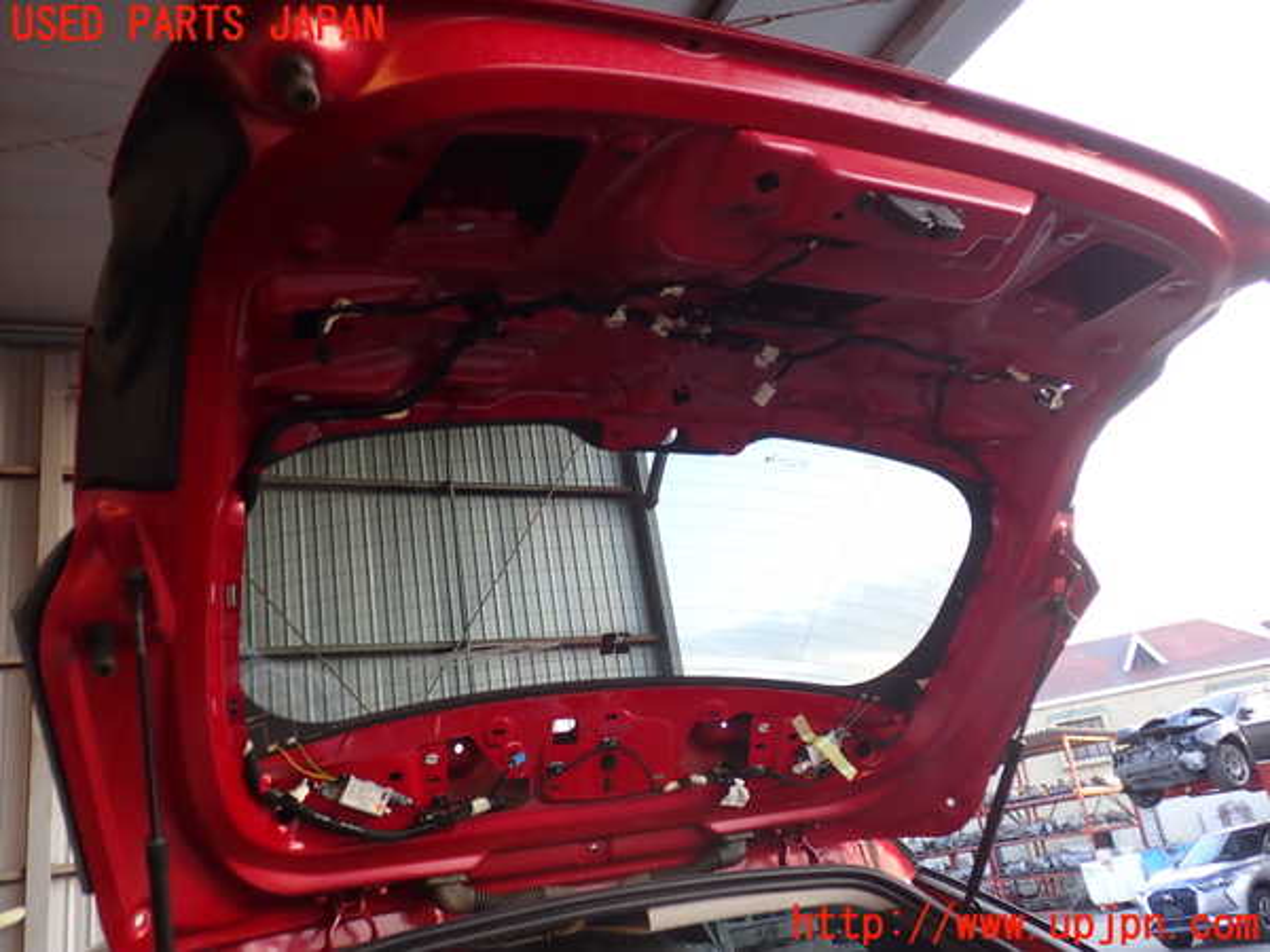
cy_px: 476
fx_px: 1101
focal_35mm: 30
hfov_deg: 60.0
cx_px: 635
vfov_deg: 46.8
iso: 100
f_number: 2.3
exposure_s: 1/80
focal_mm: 5.4
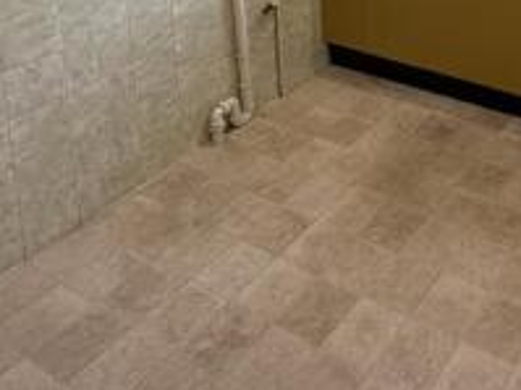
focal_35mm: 41
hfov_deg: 38.9
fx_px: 617
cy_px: -145
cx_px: 554
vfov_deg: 27.7
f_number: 2.2
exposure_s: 1/99
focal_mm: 2.22
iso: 80
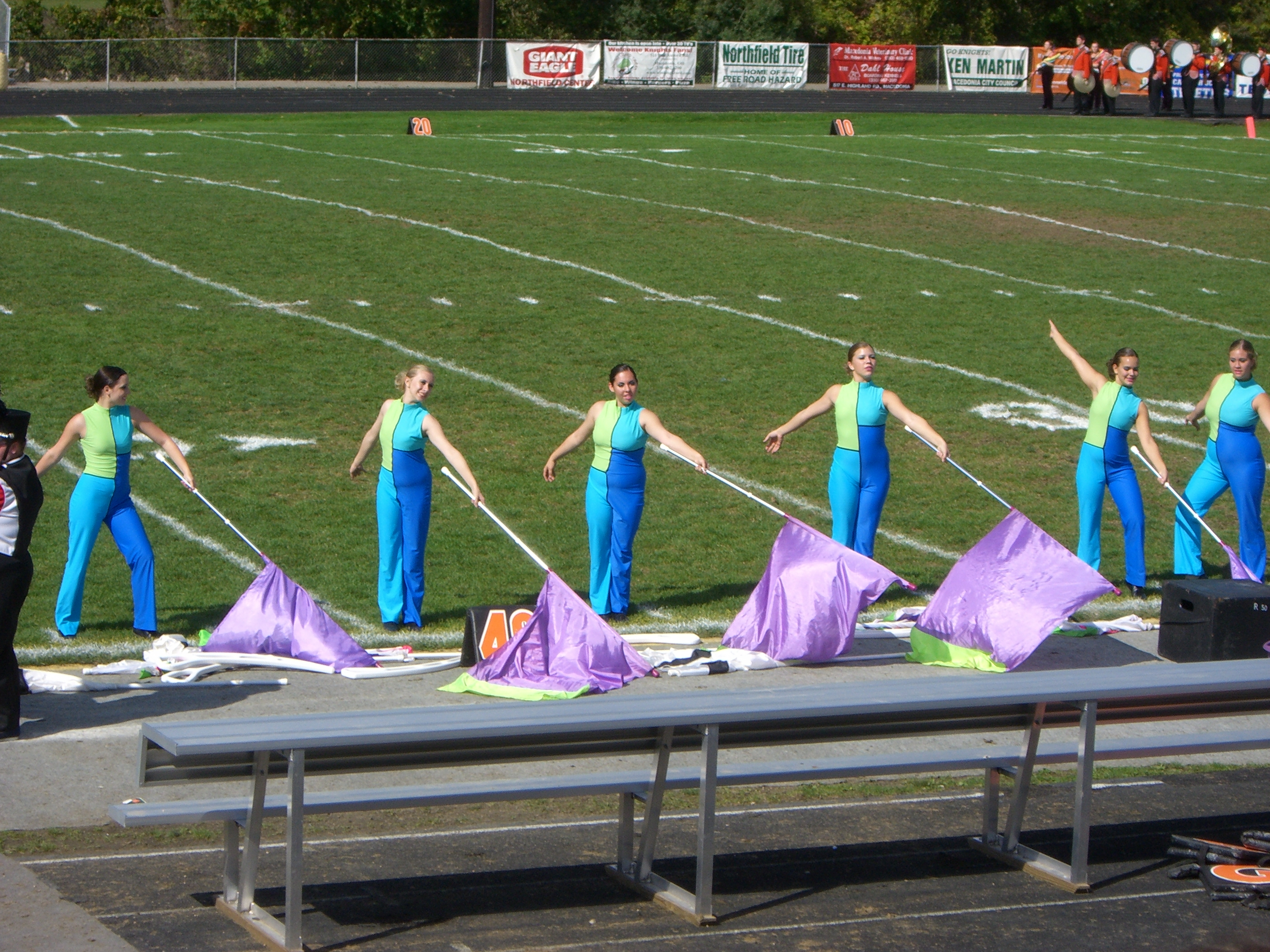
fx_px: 4182
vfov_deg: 13.0
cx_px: 635
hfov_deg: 17.3
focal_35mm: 114
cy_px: 476
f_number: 8.3
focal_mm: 18.6
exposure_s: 1/250
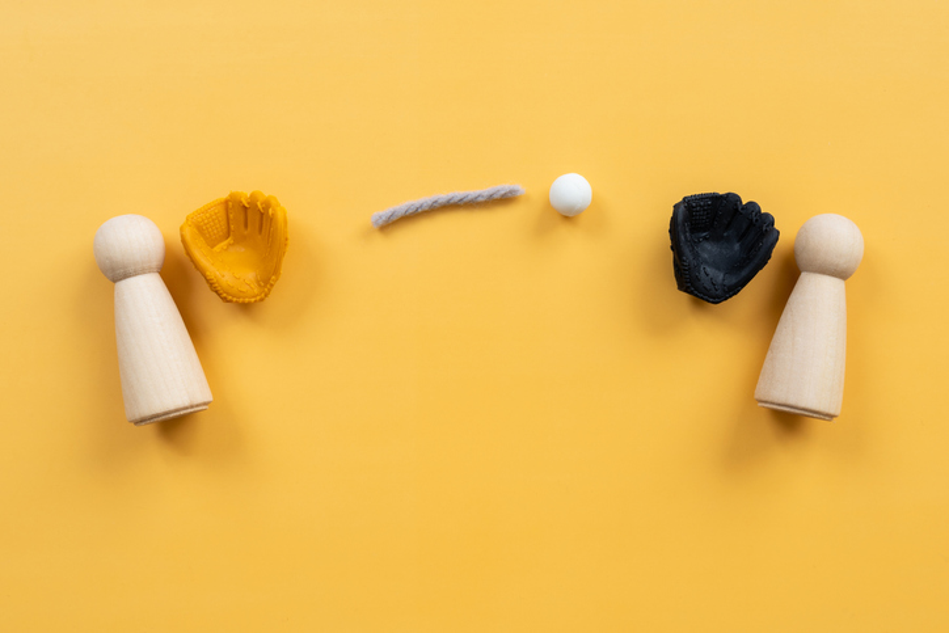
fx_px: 1421
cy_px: 316
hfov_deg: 36.9
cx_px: 474
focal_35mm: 54
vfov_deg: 25.1
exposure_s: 1/8
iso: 100
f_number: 13
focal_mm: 53.9
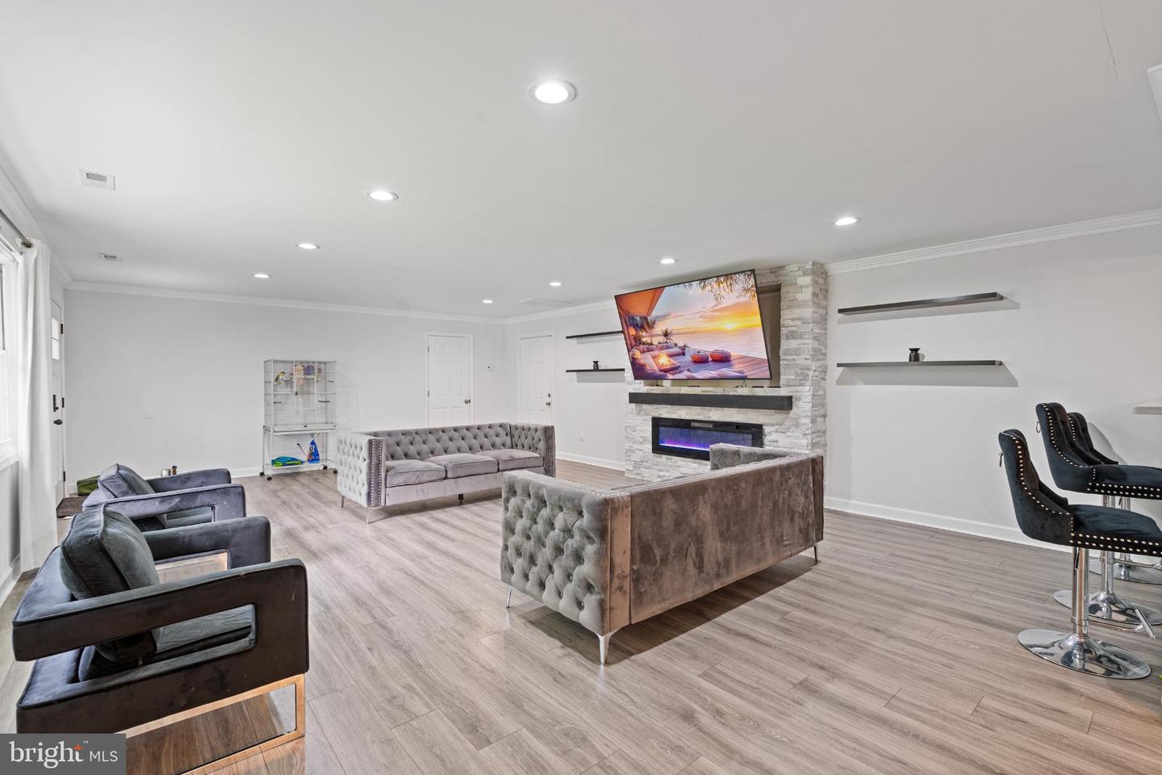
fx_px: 533
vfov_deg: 72.1
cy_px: 388
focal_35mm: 16
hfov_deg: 95.0
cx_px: 581
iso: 200
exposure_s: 2.5
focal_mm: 16.5
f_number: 8
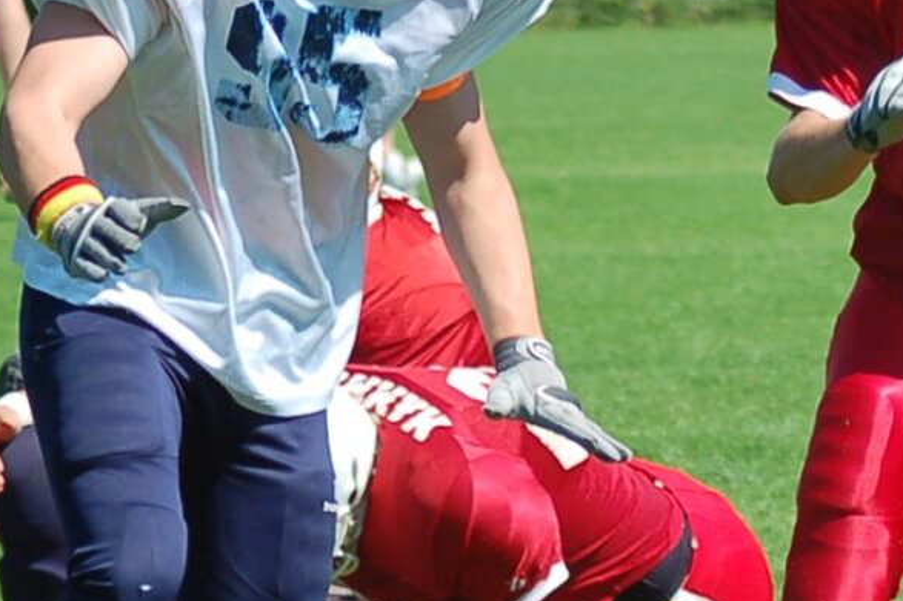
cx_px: 1326
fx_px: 12111
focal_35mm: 483
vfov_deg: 2.8
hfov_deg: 4.2
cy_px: 315
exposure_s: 1/1000
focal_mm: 86
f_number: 4
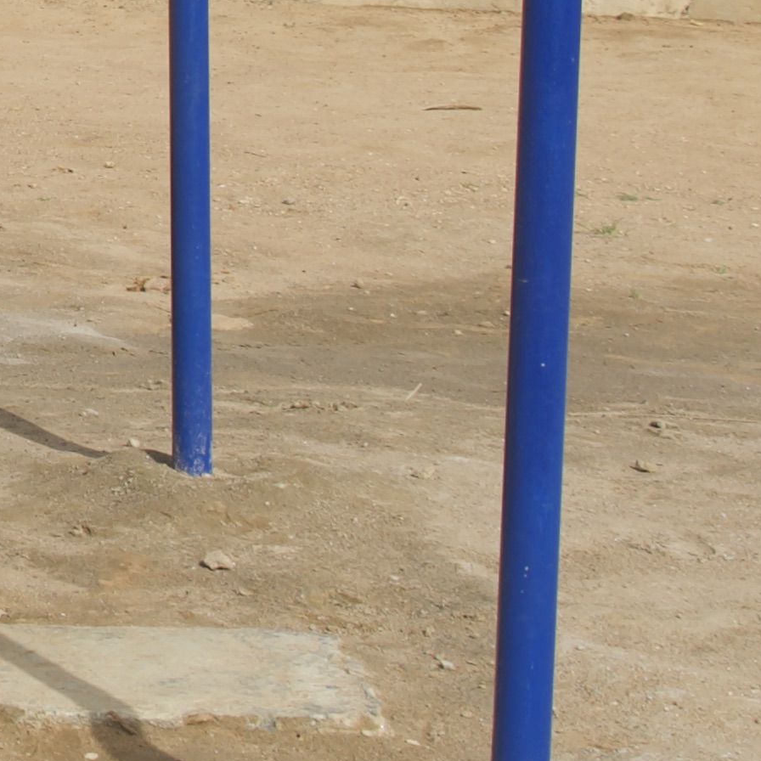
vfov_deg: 10.2
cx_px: -696
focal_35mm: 168
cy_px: -179
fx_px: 4179
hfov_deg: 9.8
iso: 100
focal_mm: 24
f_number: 9
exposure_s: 1/320
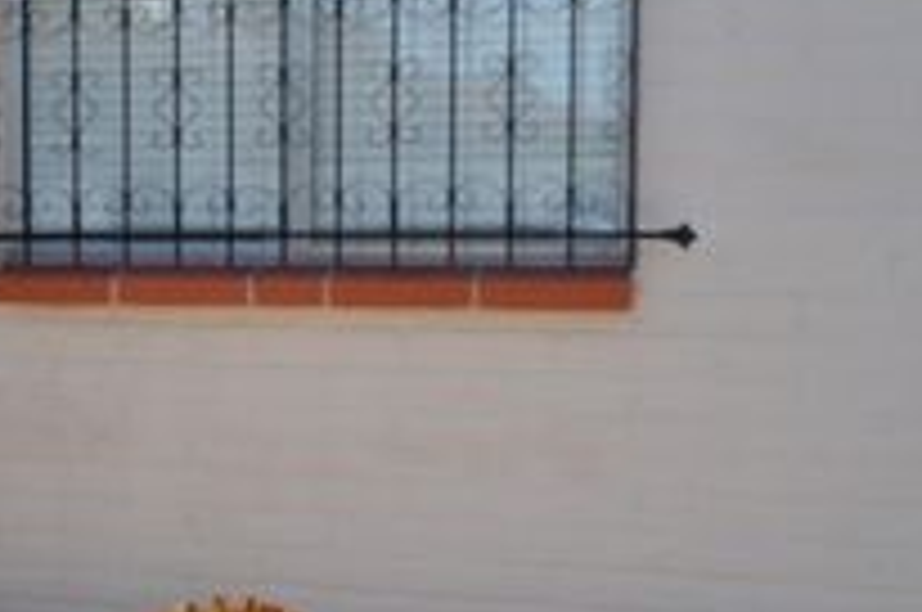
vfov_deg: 20.5
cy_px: 326
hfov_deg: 27.8
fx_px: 1688
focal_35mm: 66
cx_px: -103
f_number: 7.1
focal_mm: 18
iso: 100
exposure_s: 1/200
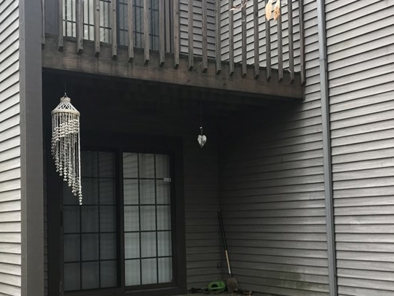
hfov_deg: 36.1
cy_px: 198
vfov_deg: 27.4
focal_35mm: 53
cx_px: 169
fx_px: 603
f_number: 1.8
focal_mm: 3.99
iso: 25
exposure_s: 1/120
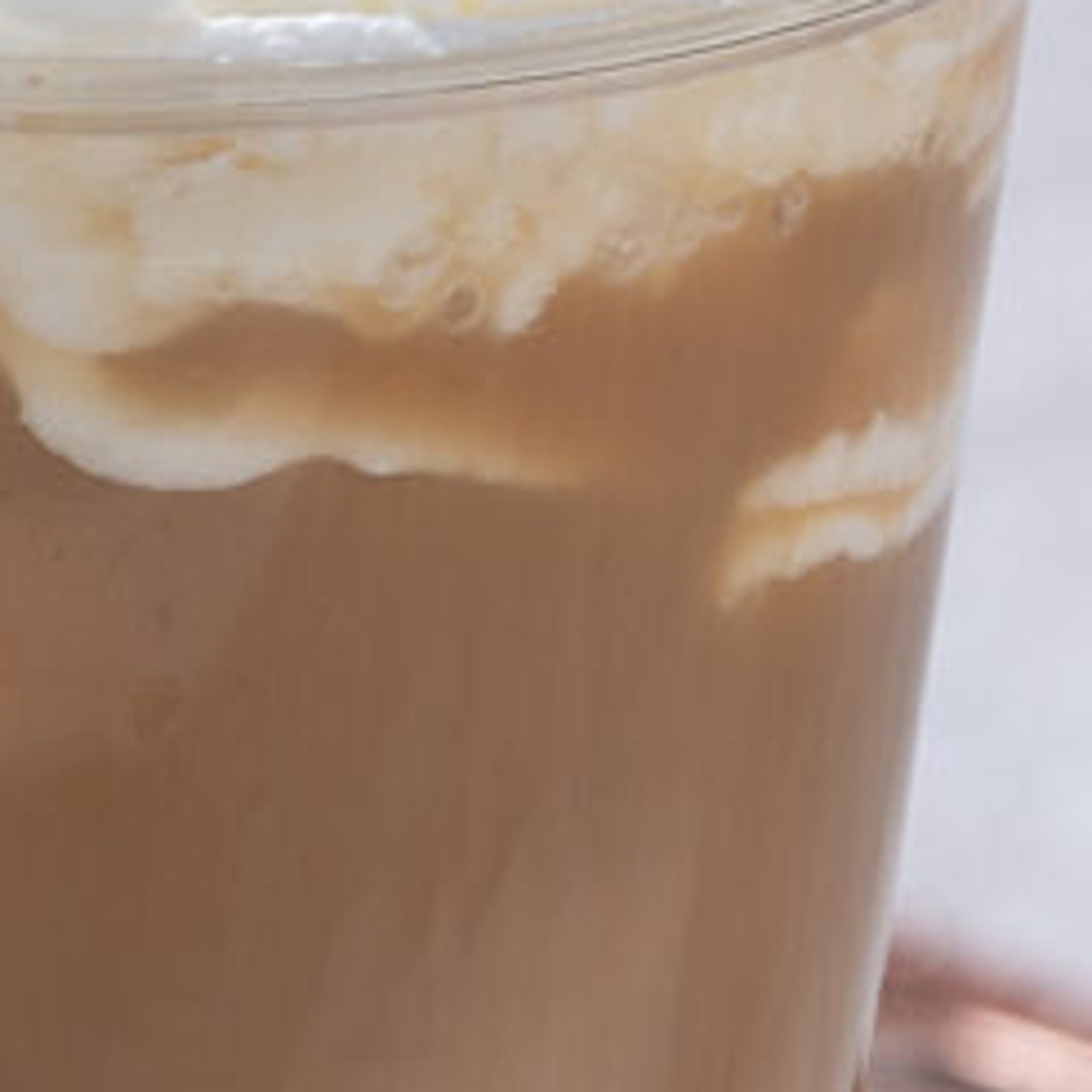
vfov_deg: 1.6
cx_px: -2973
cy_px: 862
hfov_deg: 1.6
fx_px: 37975
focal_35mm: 1064
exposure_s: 1/200
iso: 100
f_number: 6.3
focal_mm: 120
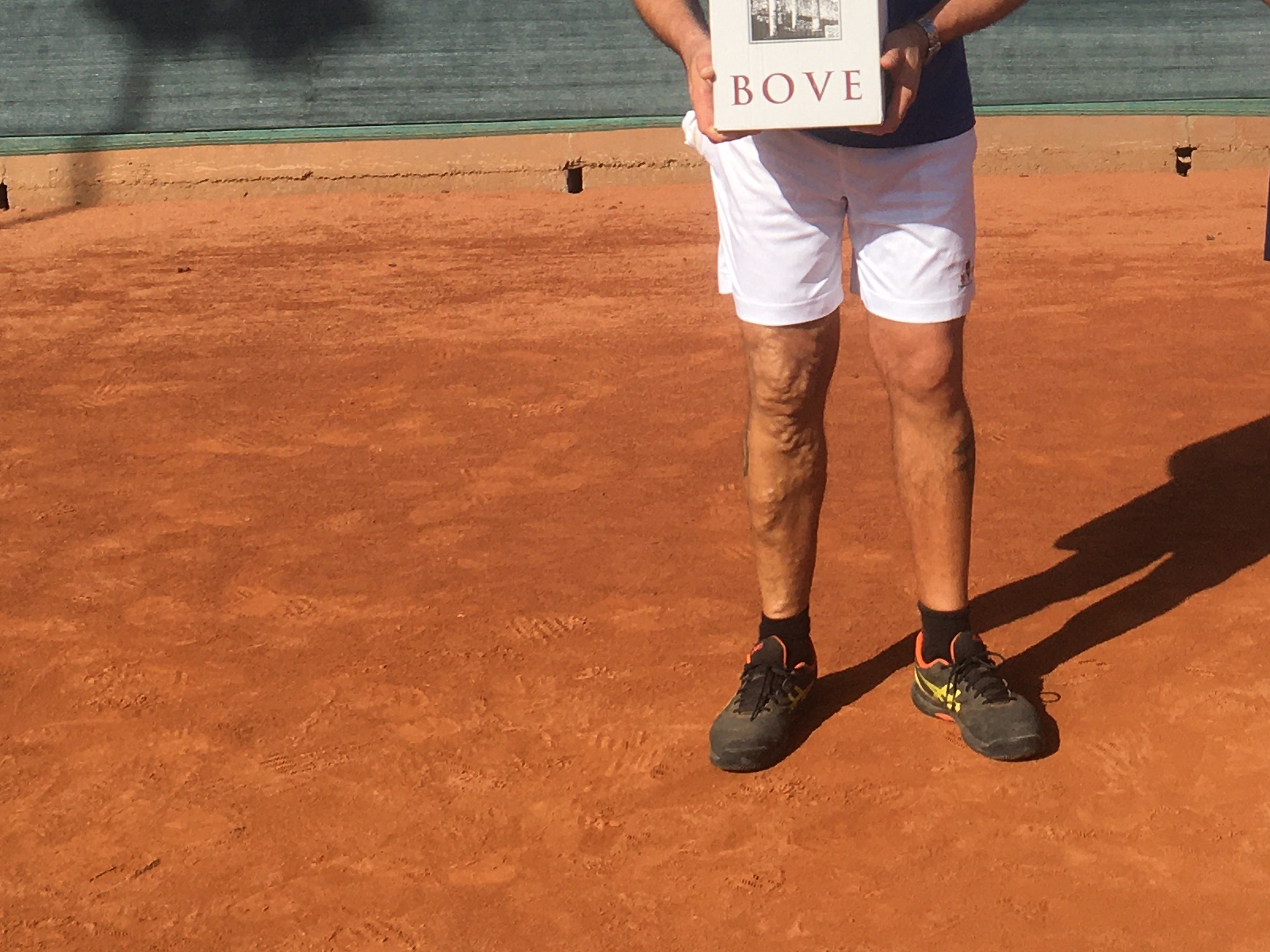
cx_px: 1069
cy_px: -216
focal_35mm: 73
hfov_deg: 26.1
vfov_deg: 19.0
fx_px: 2678
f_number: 2.2
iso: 25
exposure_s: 1/2404
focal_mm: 4.15
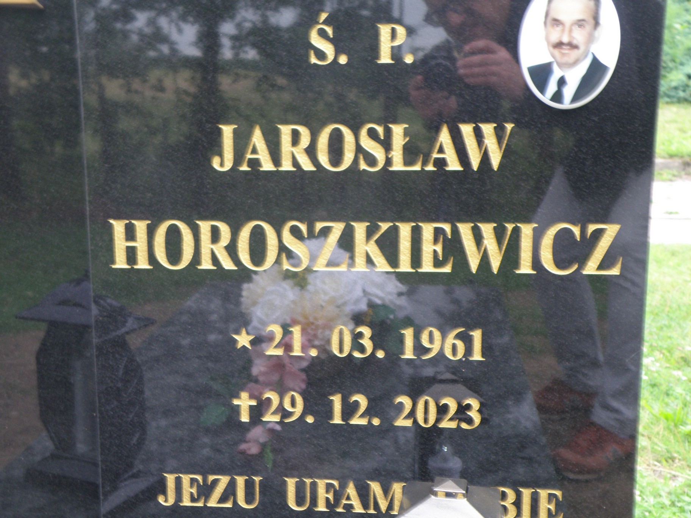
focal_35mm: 47
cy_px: 259
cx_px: 346
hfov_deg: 40.4
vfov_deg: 30.9
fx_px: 938
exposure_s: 1/15
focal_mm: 8.46
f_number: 3.4
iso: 125
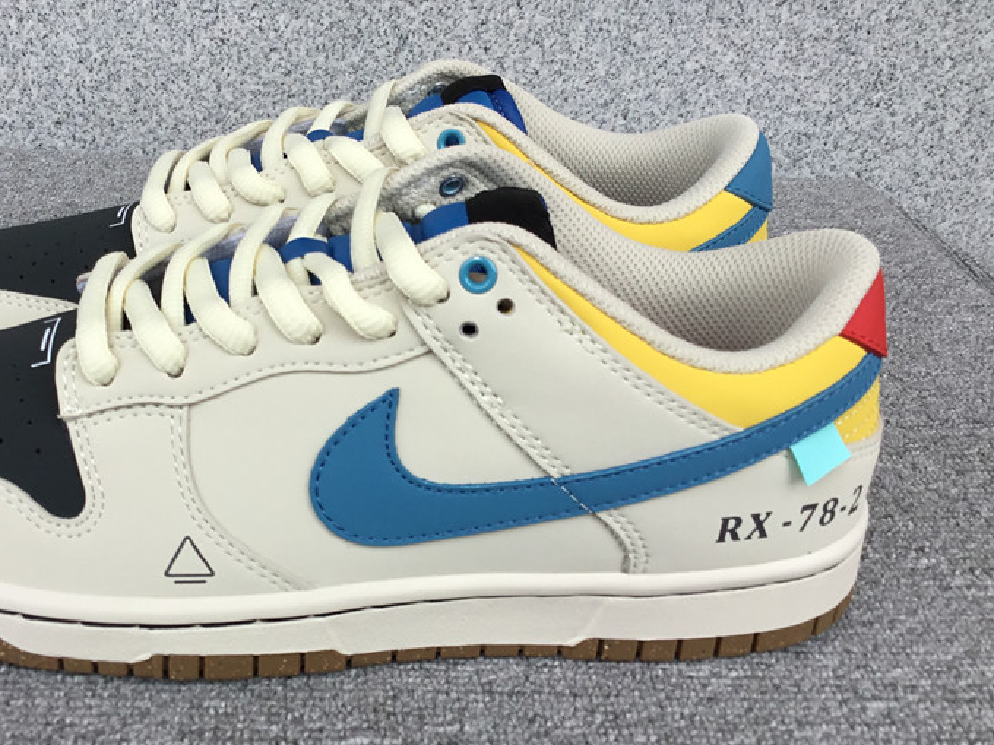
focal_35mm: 41
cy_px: 383
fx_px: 1177
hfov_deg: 45.2
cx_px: 346
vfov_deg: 35.1
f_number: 2.4
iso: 25
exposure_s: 1/458
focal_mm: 3.3
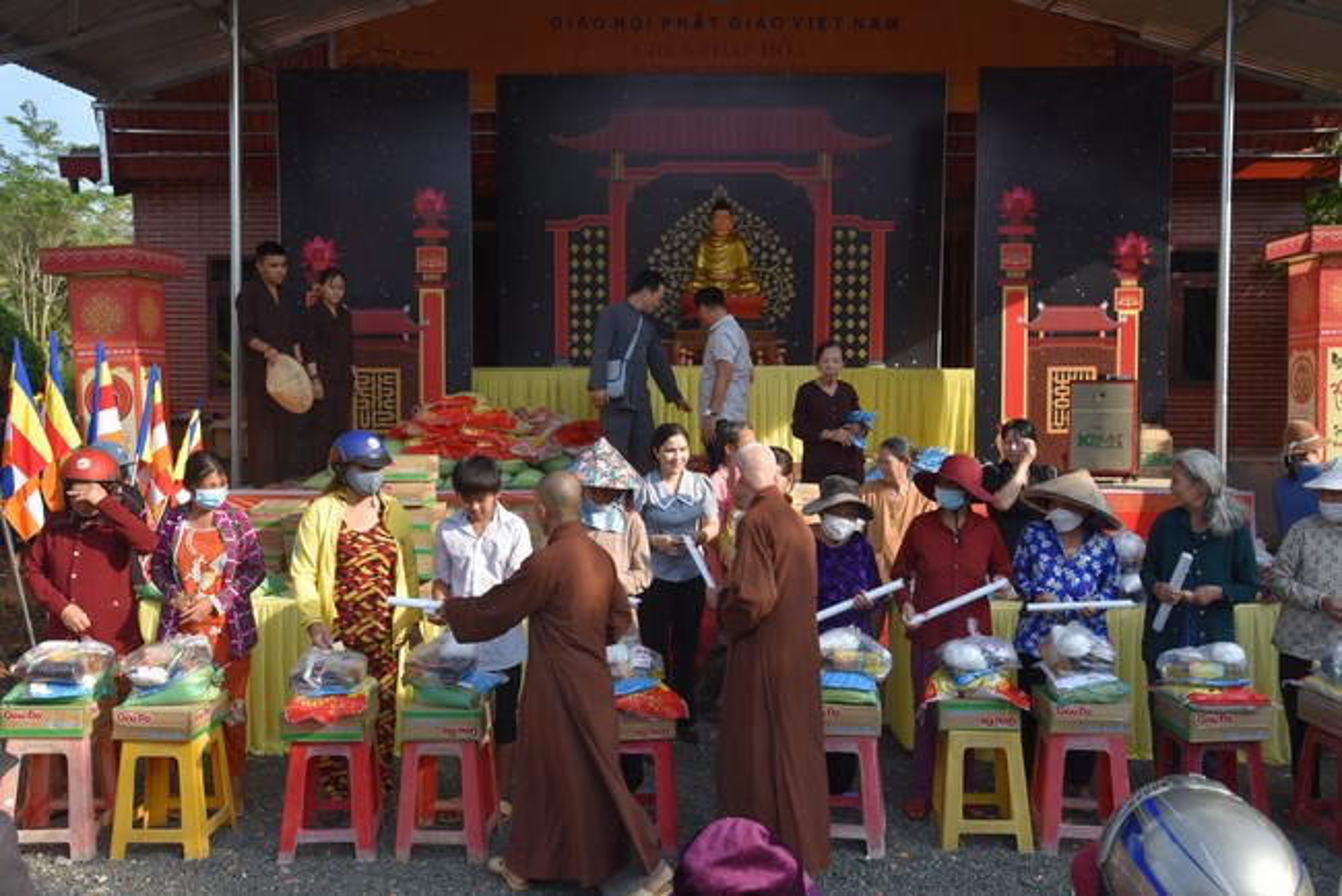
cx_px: 671
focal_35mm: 34
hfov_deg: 55.8
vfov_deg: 38.9
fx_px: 1268
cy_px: 448
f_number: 8
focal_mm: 34
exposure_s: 1/250
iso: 280
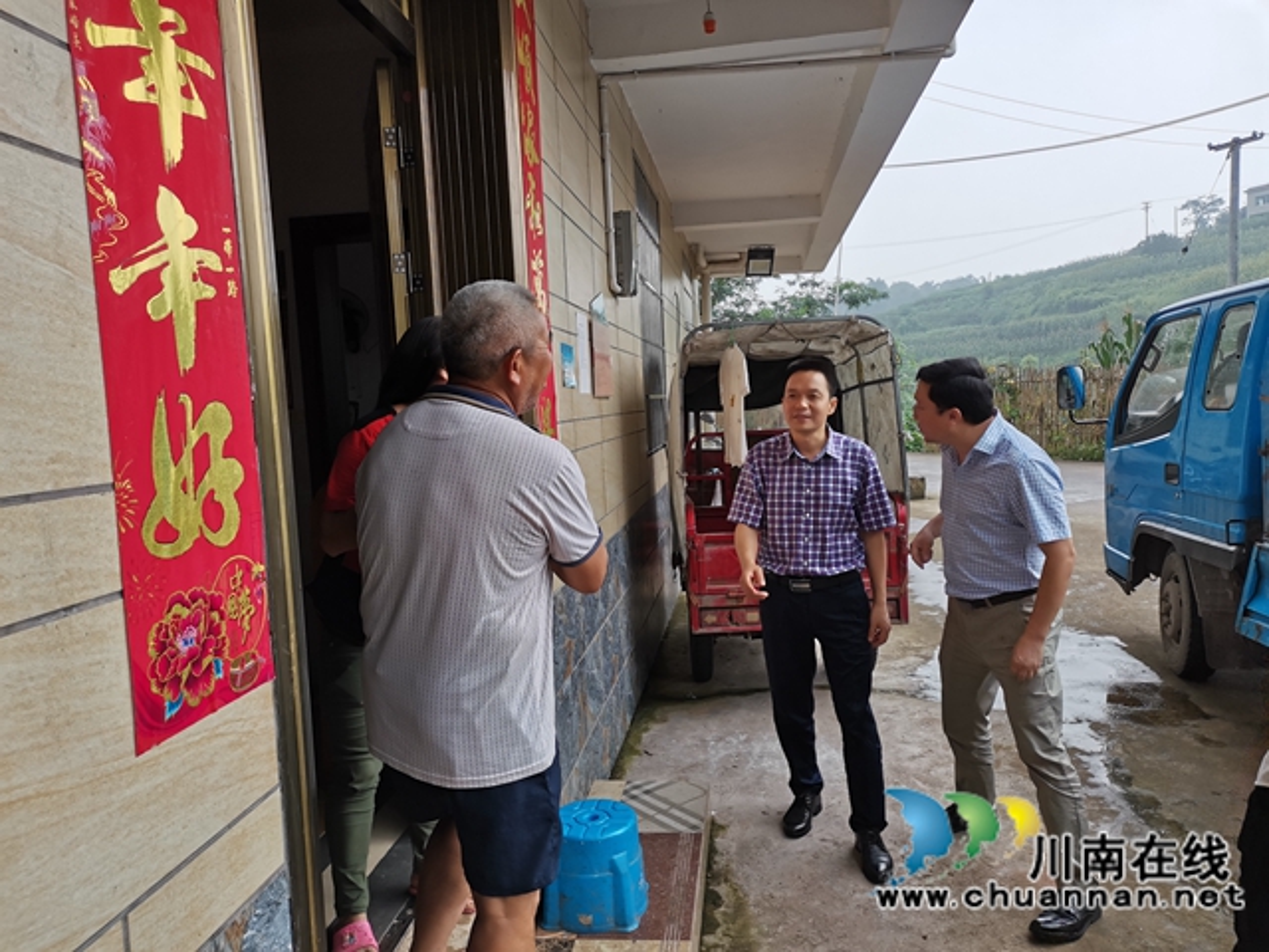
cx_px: 634
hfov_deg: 67.3
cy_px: 476
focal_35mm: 26
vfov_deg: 53.1
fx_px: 953
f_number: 1.8
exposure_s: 1/214
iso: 50
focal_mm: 4.75
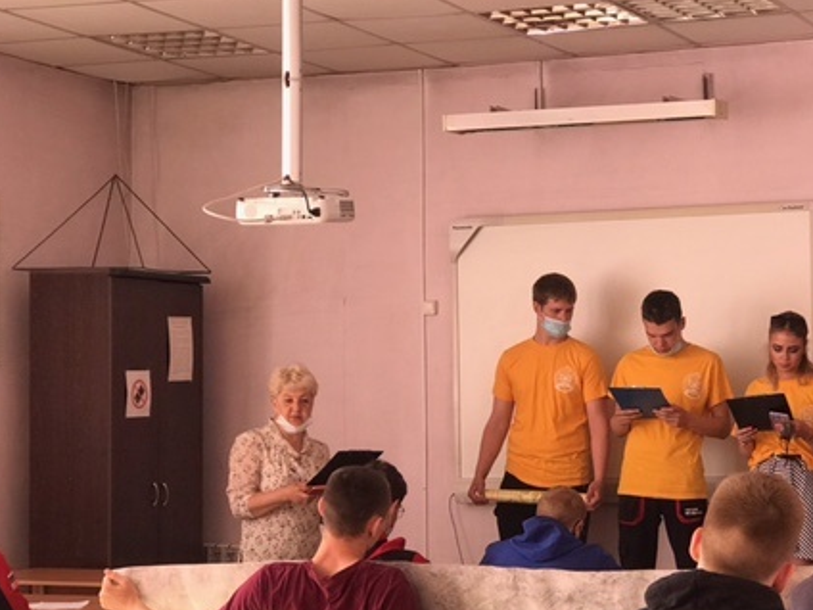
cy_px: 386
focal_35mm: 86
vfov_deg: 17.1
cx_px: 587
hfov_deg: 22.6
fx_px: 2020
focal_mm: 6.6
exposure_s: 1/50
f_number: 2.8
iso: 64
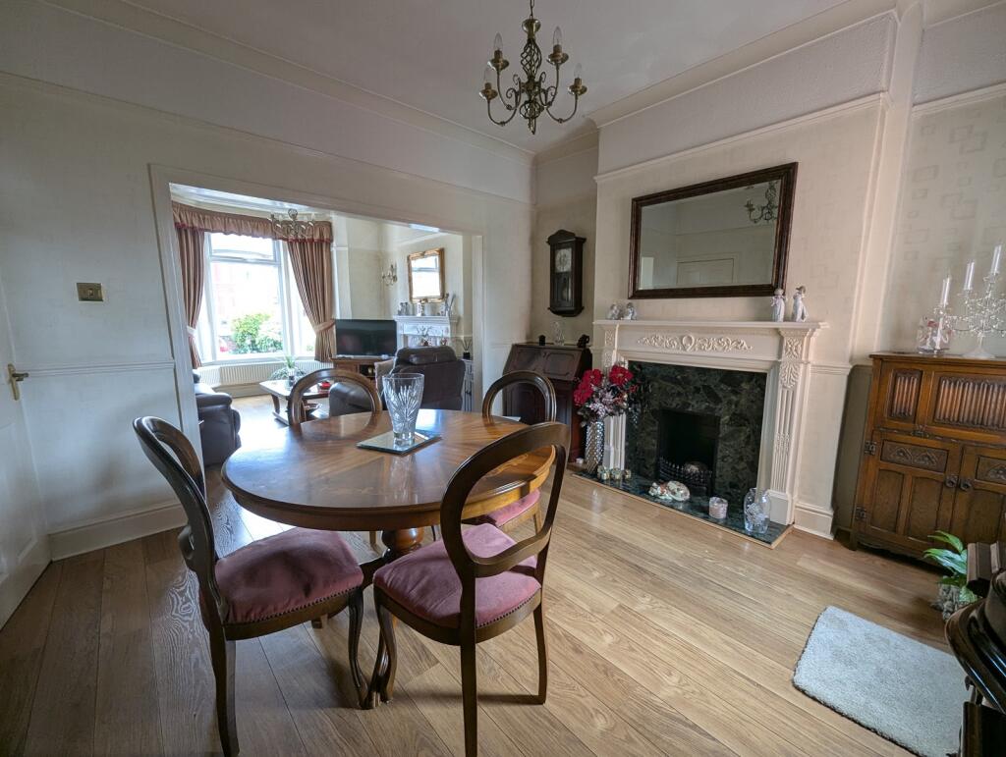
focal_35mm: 13
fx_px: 378
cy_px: 378
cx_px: 503
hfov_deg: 106.1
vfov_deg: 90.1
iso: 55
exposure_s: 1/26.2
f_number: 2.2
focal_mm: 1.95
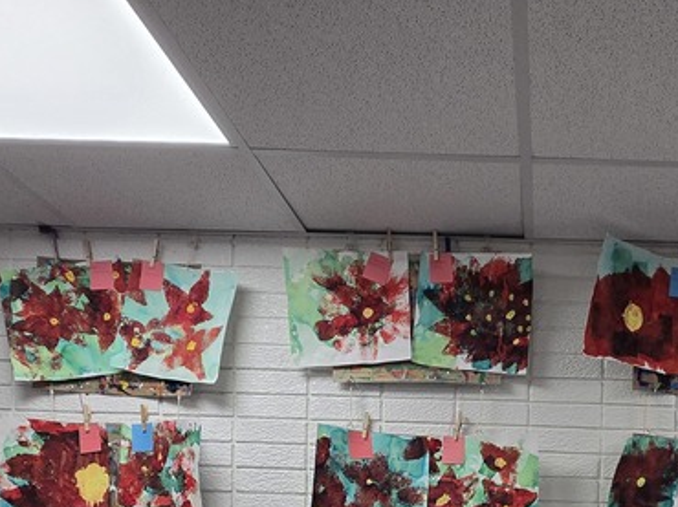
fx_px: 705
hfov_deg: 48.5
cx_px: 542
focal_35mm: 36
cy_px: 630
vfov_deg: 31.9
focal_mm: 2.2
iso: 80
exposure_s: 1/120
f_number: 2.2
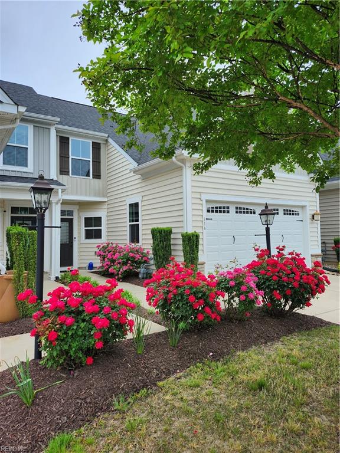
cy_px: 226
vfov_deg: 73.9
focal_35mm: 23
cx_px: 170
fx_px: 301
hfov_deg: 58.9
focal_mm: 5.54
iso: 25
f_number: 1.8
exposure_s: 1/514
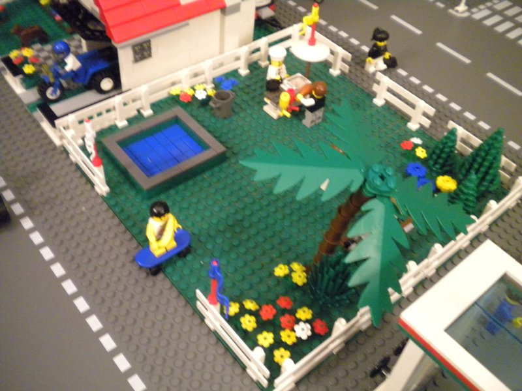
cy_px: 196
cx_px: 261
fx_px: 528
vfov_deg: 40.7
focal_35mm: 35
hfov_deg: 52.6
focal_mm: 6.3
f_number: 3.1
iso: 800
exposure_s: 1/7.3
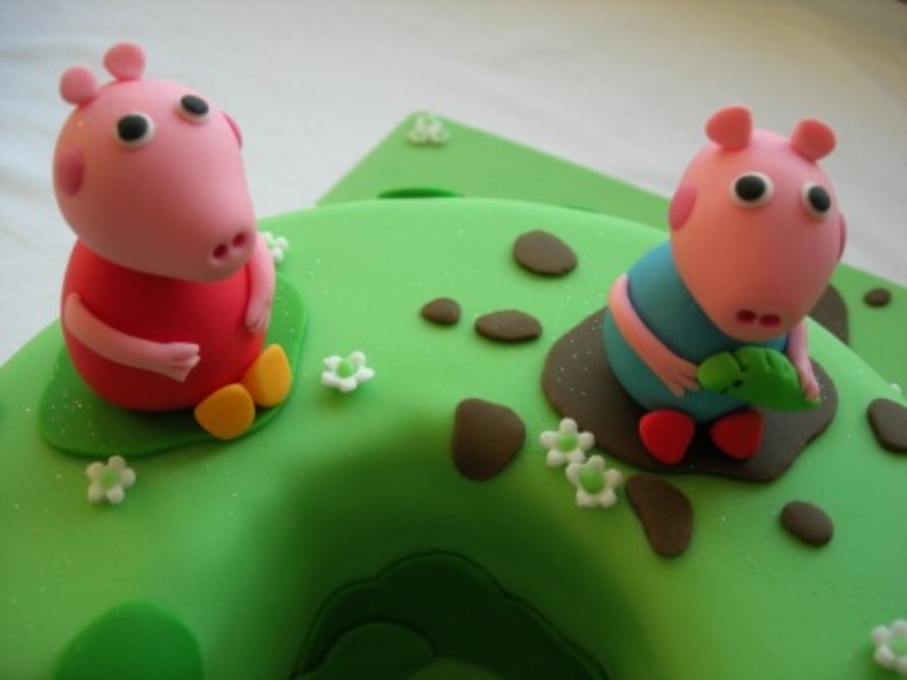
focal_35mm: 38
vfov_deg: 37.7
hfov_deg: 49.0
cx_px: 454
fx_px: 996
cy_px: 340
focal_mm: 7.8
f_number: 2.8
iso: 64
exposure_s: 1/80
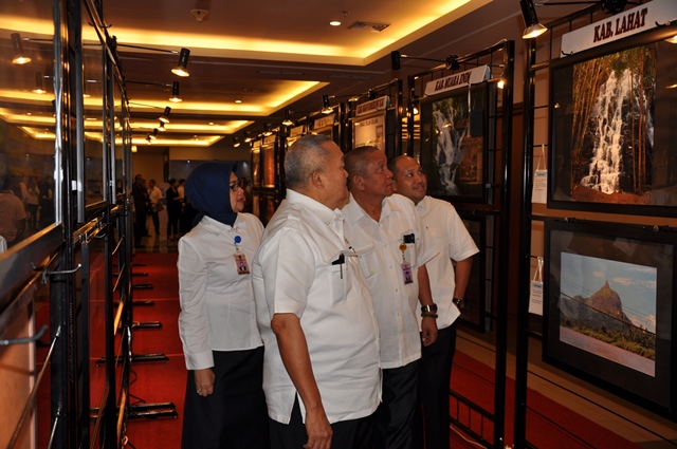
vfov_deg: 35.4
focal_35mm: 38
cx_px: 338
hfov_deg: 51.3
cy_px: 224
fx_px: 704
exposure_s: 1/60
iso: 200
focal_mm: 25
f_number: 4
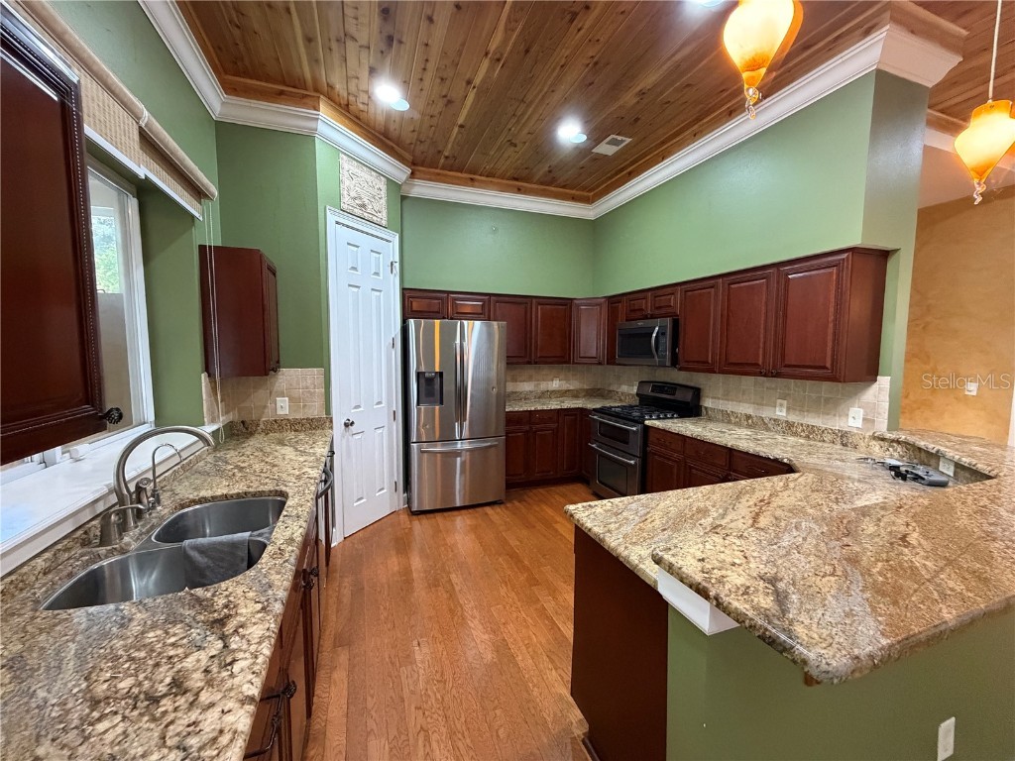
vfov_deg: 85.7
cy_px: 380
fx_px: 411
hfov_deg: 102.1
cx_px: 508
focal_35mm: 14
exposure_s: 1/60
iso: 640
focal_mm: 2.22
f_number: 2.2
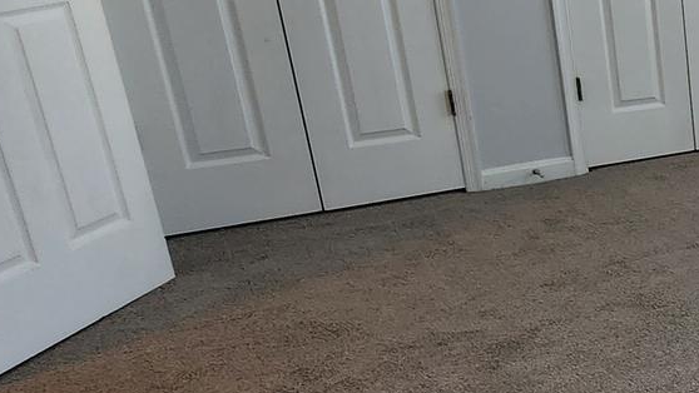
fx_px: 964
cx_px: 1046
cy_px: 250
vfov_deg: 23.0
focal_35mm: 52
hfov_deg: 27.5
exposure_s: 1/60
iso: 80
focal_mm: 2.2
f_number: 2.2
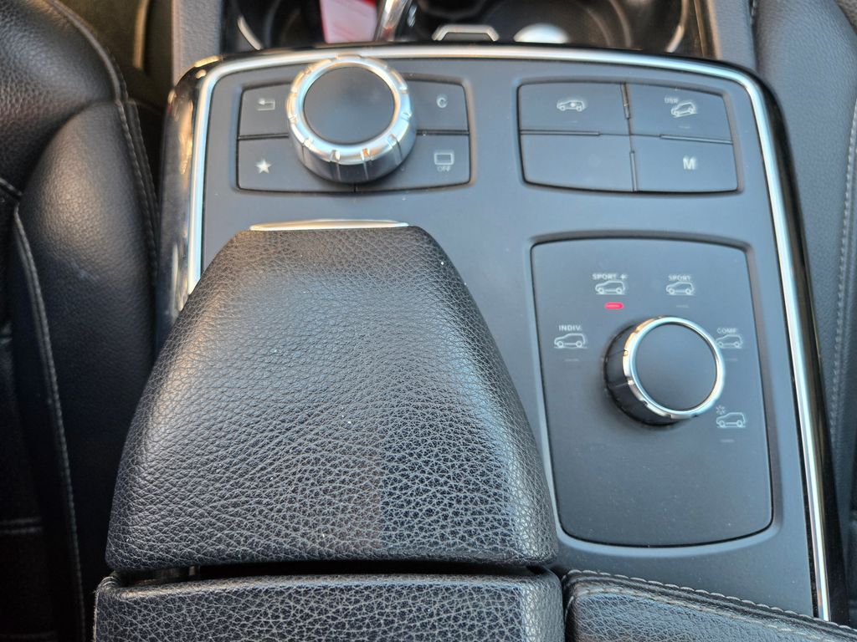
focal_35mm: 23
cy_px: 321
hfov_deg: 73.9
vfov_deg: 58.9
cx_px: 428
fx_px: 569
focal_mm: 5.4
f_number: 1.8
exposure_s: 1/180
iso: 160
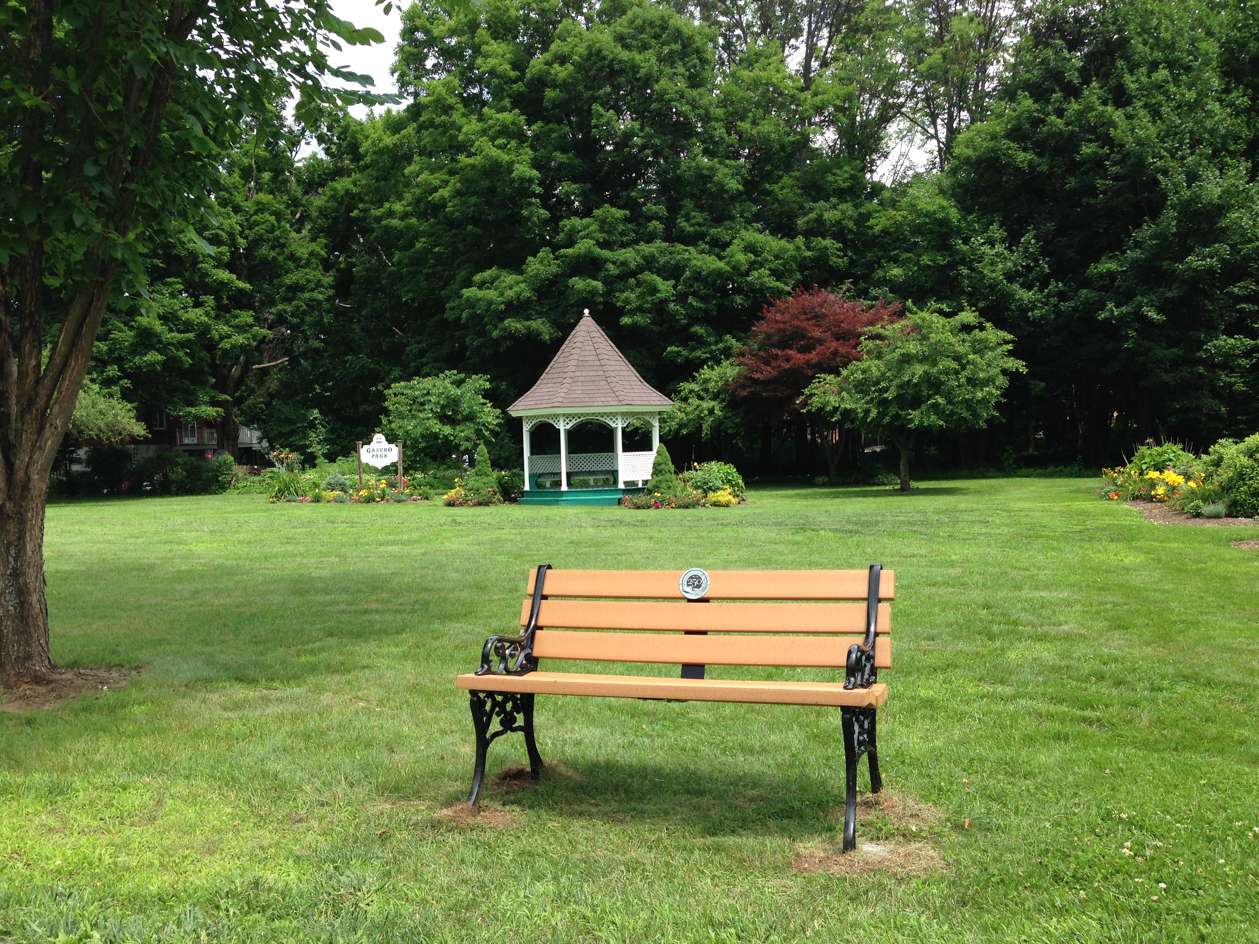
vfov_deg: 42.9
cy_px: 472
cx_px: 630
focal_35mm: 33
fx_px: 1200
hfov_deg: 55.4
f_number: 2.4
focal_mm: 4.12
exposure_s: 1/623
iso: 50
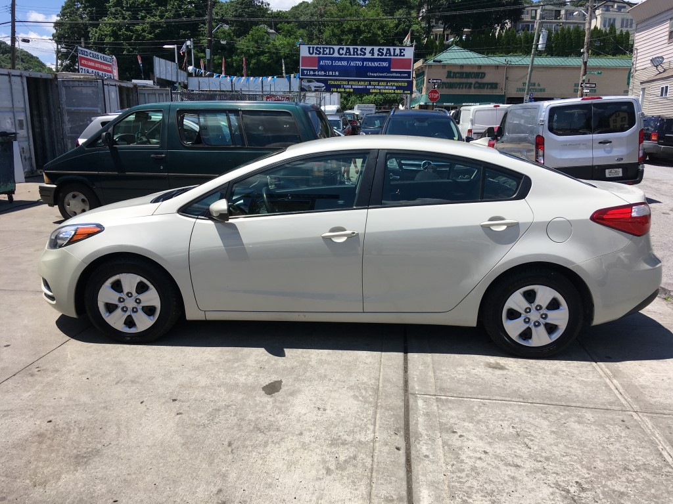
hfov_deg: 61.7
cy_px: 252
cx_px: 336
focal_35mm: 29
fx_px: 564
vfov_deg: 48.2
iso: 25
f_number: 2.2
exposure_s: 1/1603
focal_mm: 4.15
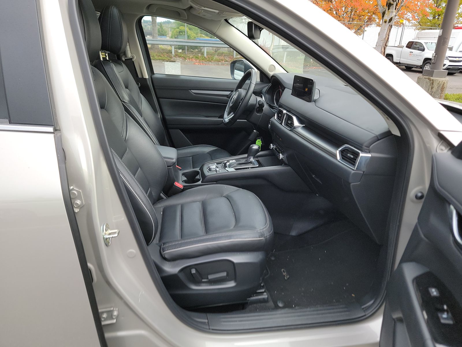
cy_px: 174
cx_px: 231
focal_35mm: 24
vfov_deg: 56.8
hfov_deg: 71.6
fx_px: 320
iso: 88
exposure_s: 1/119
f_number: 1.8
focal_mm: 6.7
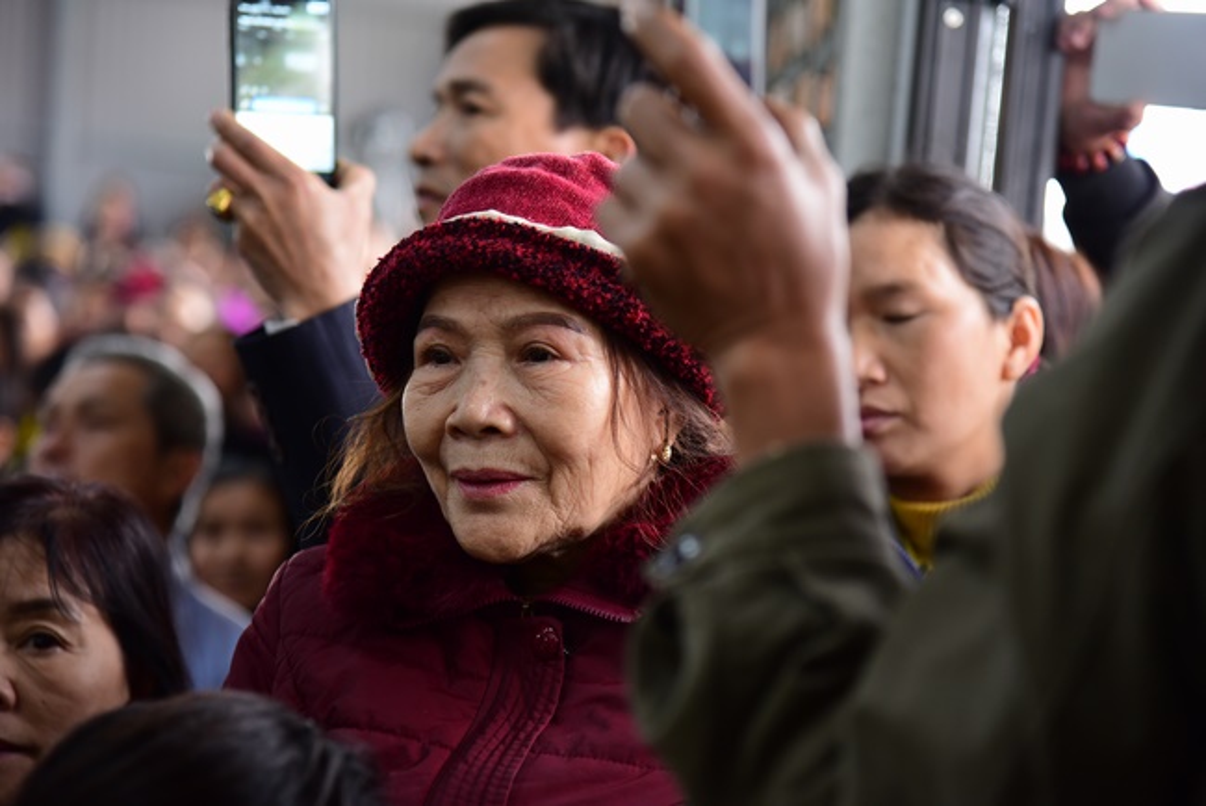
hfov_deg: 17.1
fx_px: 4022
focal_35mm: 120
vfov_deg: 11.4
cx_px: 603
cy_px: 403
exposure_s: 1/80
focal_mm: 120
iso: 1250
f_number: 4
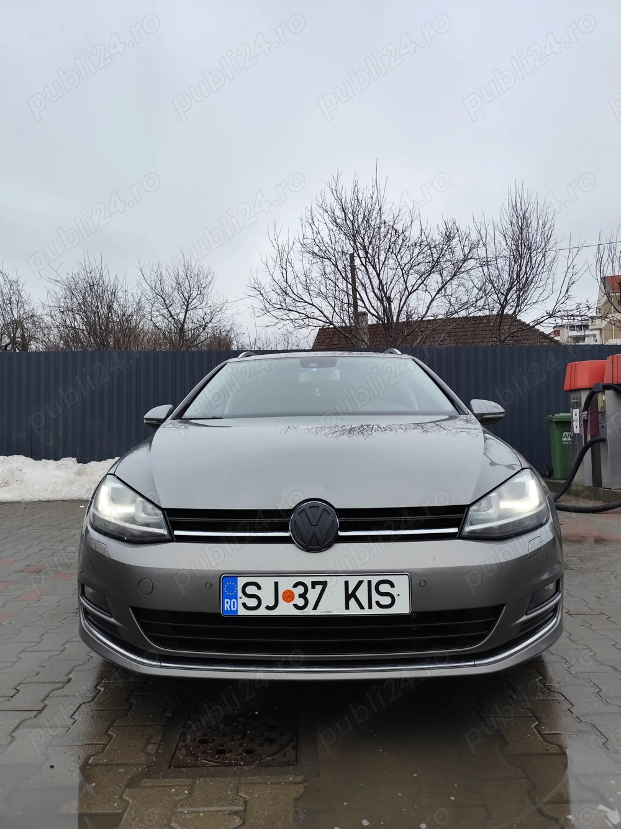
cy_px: 414
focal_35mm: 23
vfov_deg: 73.9
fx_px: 550
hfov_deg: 58.9
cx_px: 310
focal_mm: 6.19
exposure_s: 1/248
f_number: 1.65
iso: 50
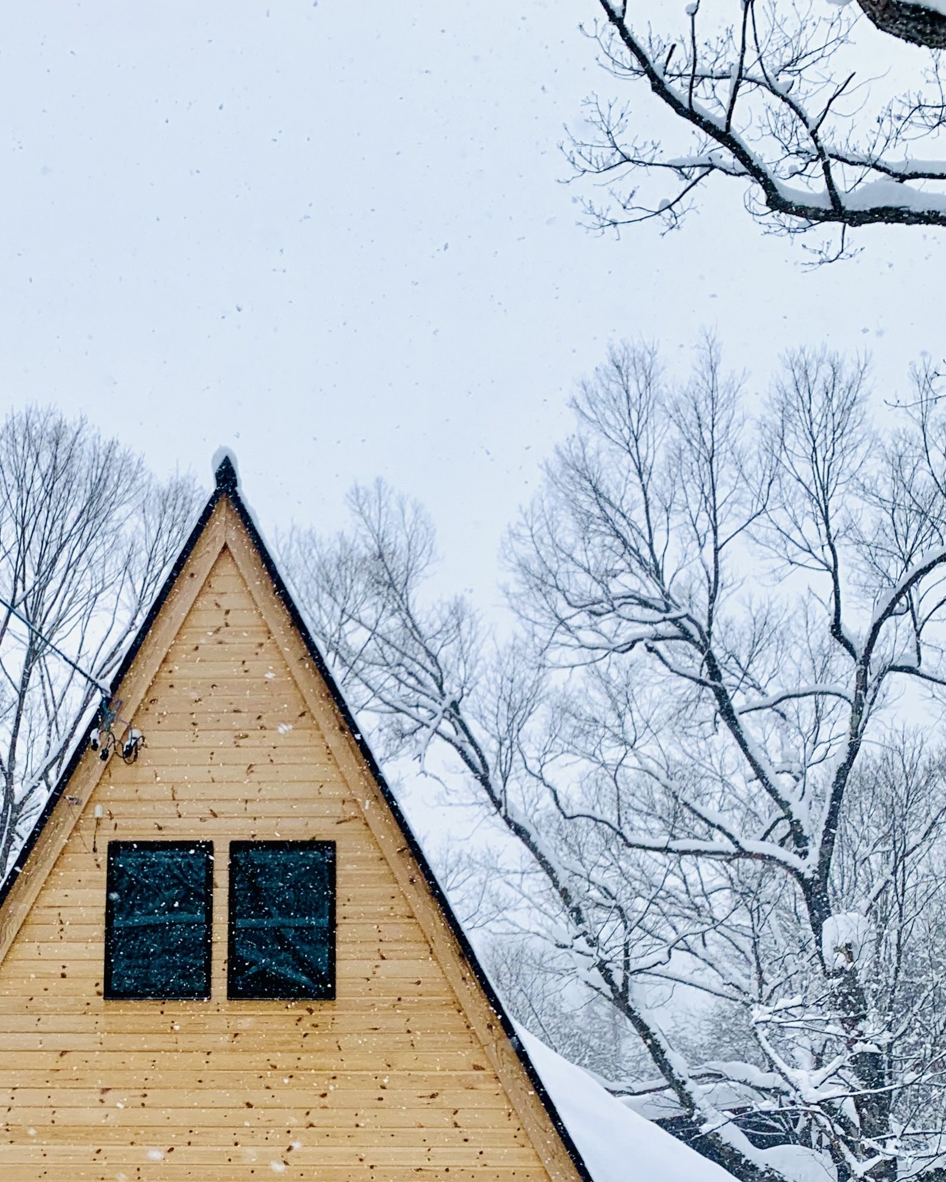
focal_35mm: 50
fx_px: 1750
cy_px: 949
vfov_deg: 36.1
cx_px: 213
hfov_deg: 29.7
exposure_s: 1/864
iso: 25
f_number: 1.8
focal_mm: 4.25
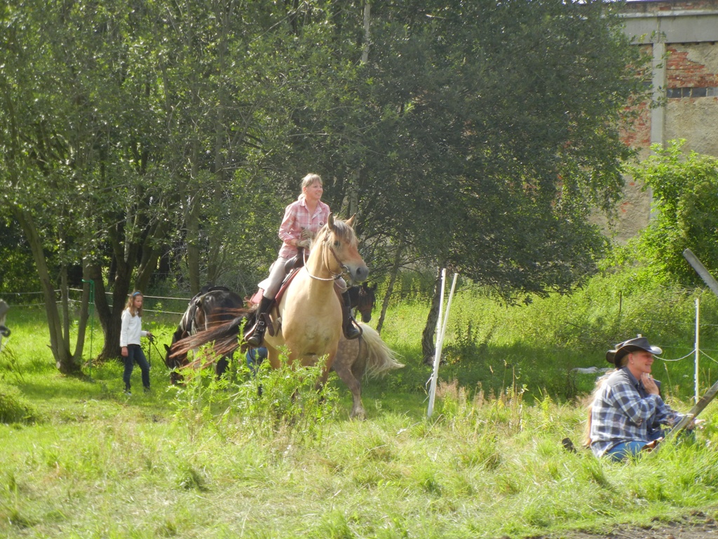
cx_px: 359
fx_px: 3153
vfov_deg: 9.8
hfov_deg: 13.0
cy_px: 270
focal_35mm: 152
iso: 160
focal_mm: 27.4
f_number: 4.6
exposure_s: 1/325
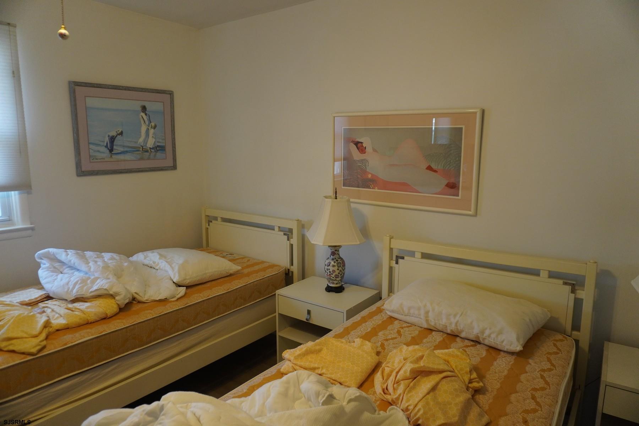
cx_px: 320
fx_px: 426
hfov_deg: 73.7
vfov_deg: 53.1
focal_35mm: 24
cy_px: 213
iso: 800
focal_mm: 16
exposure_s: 1/160
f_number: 4
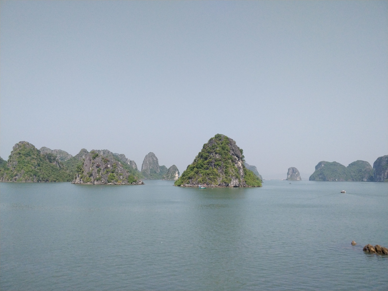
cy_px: 146
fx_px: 269
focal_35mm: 24
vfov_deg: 56.8
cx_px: 194
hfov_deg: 71.6
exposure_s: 1/8000
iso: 800
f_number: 1.7
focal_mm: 4.1
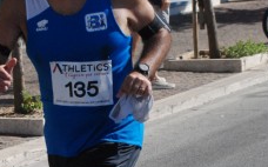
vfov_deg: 6.2
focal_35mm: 210
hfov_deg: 10.0
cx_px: 41
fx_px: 1532
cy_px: 156
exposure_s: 1/2000
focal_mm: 52
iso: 1000
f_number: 8
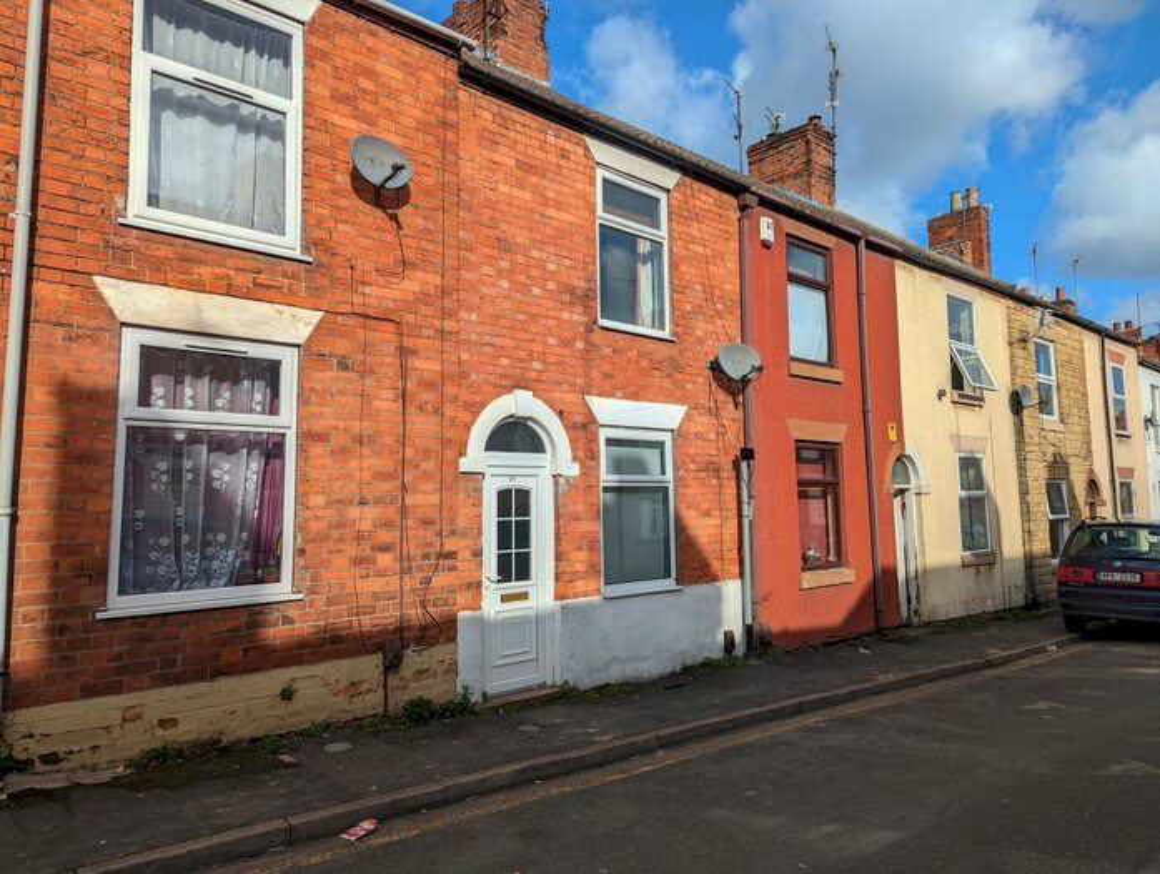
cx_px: 580
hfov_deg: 71.5
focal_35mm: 24
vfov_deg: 56.9
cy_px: 437
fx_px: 806
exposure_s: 1/2695
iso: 40
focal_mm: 6.81
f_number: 1.85
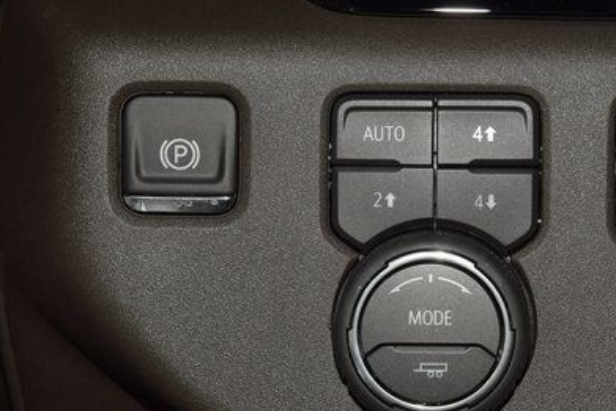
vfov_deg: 8.0
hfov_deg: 11.9
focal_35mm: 172
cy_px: 179
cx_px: 421
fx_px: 2944
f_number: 8
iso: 100
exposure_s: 1/125
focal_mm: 70
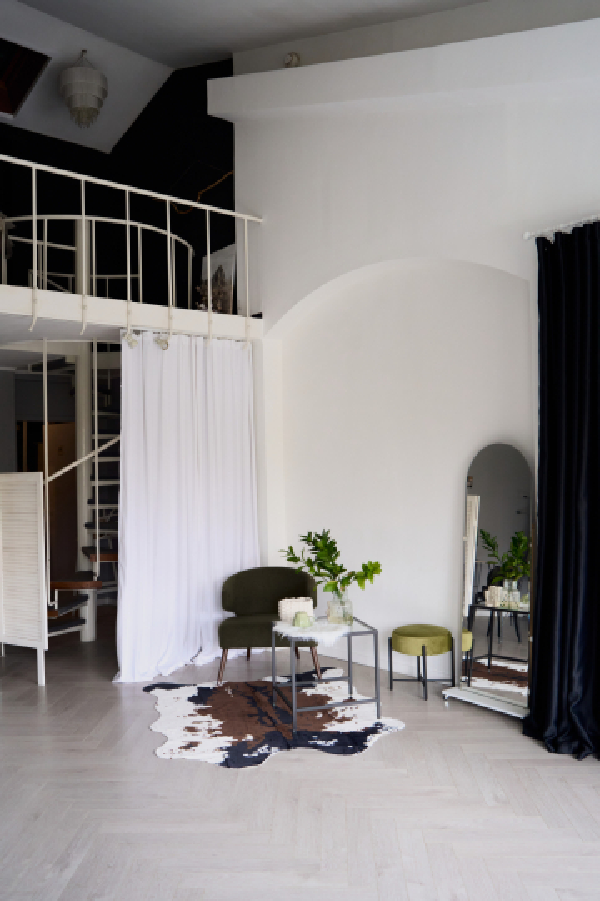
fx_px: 750
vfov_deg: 61.9
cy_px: 450
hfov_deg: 43.6
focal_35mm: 30
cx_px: 300
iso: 2000
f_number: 4
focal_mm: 30
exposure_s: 1/160
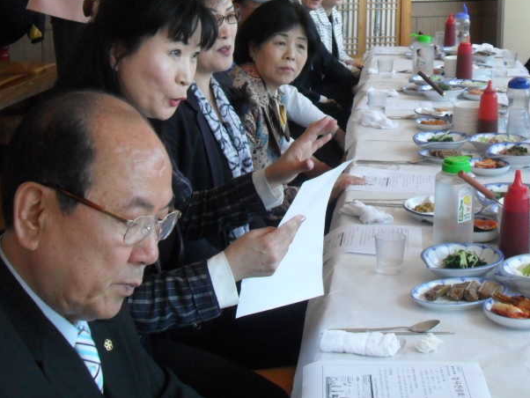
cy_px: 64
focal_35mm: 68
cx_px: 379
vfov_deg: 21.3
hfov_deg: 28.2
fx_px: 1042
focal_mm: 7
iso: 200
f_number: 3
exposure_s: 1/125
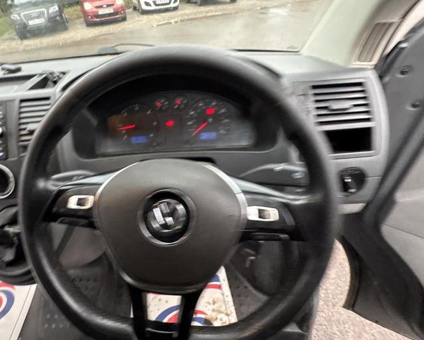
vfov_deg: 70.8
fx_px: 239
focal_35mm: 19
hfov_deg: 81.7
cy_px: 157
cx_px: 160
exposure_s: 1/60
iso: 800
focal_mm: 2.22
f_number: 2.2
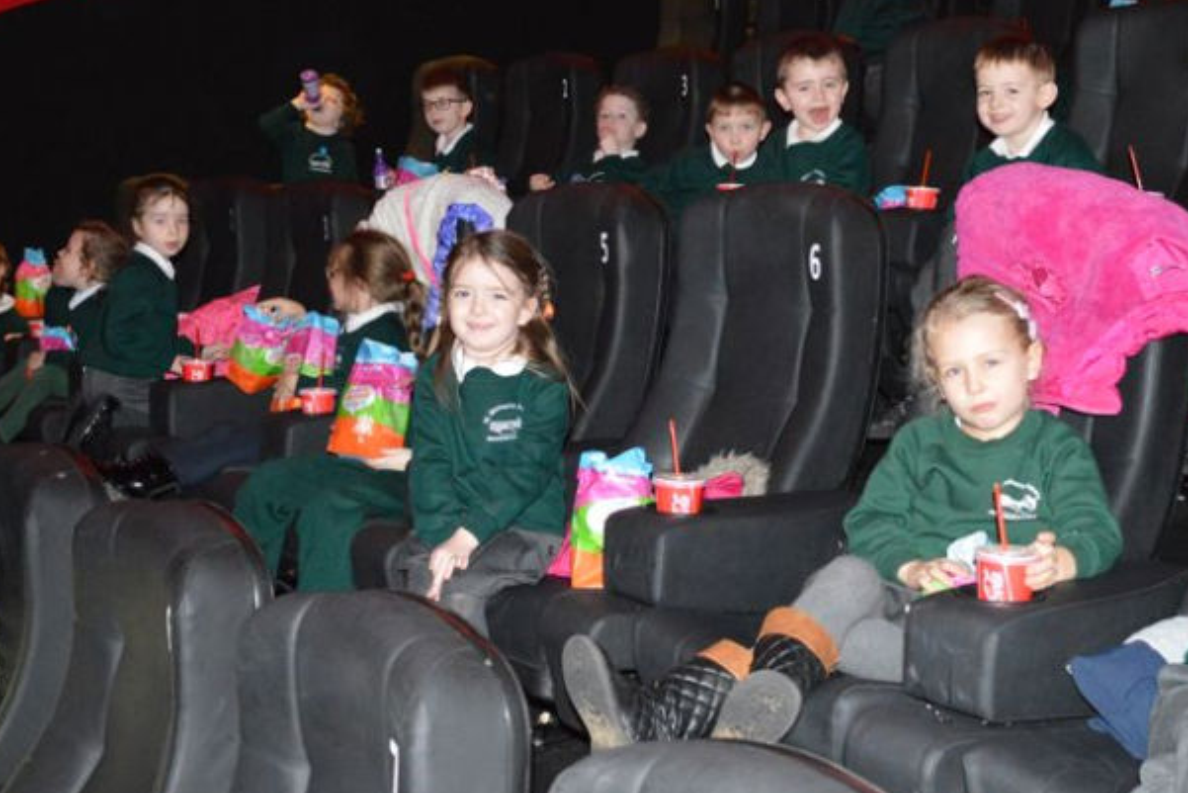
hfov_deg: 44.4
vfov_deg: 30.5
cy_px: 439
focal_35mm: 44
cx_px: 660
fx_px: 1452
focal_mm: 18
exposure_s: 1/60
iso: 3200
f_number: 3.5
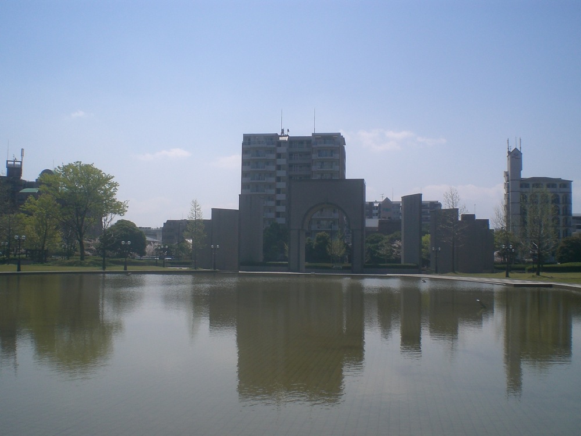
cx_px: 290
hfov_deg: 49.0
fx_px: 638
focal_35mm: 38
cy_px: 218
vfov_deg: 37.7
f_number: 4.4
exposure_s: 1/800
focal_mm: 6.3
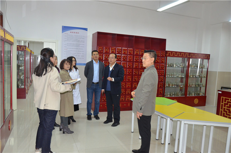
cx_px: 116
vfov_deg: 41.5
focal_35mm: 32
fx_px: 202
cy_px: 76
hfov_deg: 59.6
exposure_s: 1/60
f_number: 5.6
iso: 1600
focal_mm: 21
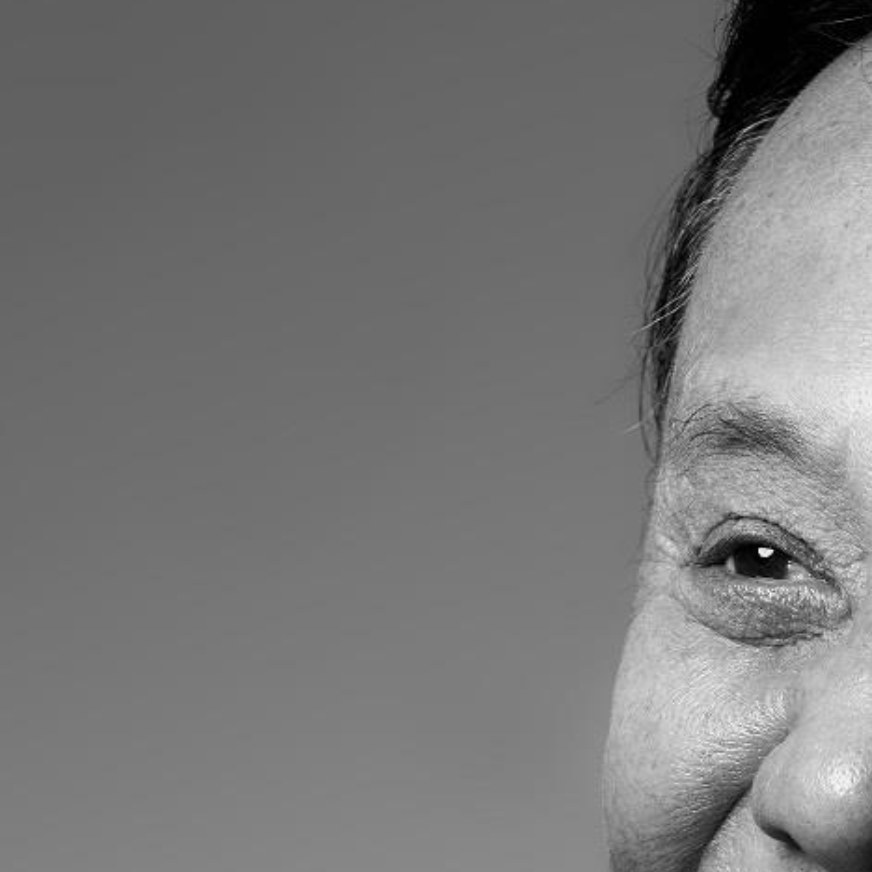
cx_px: 993
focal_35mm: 668
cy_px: 1345
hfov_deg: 2.6
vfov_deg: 2.6
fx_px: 19038
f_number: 8
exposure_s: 1/125
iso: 100
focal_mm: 200
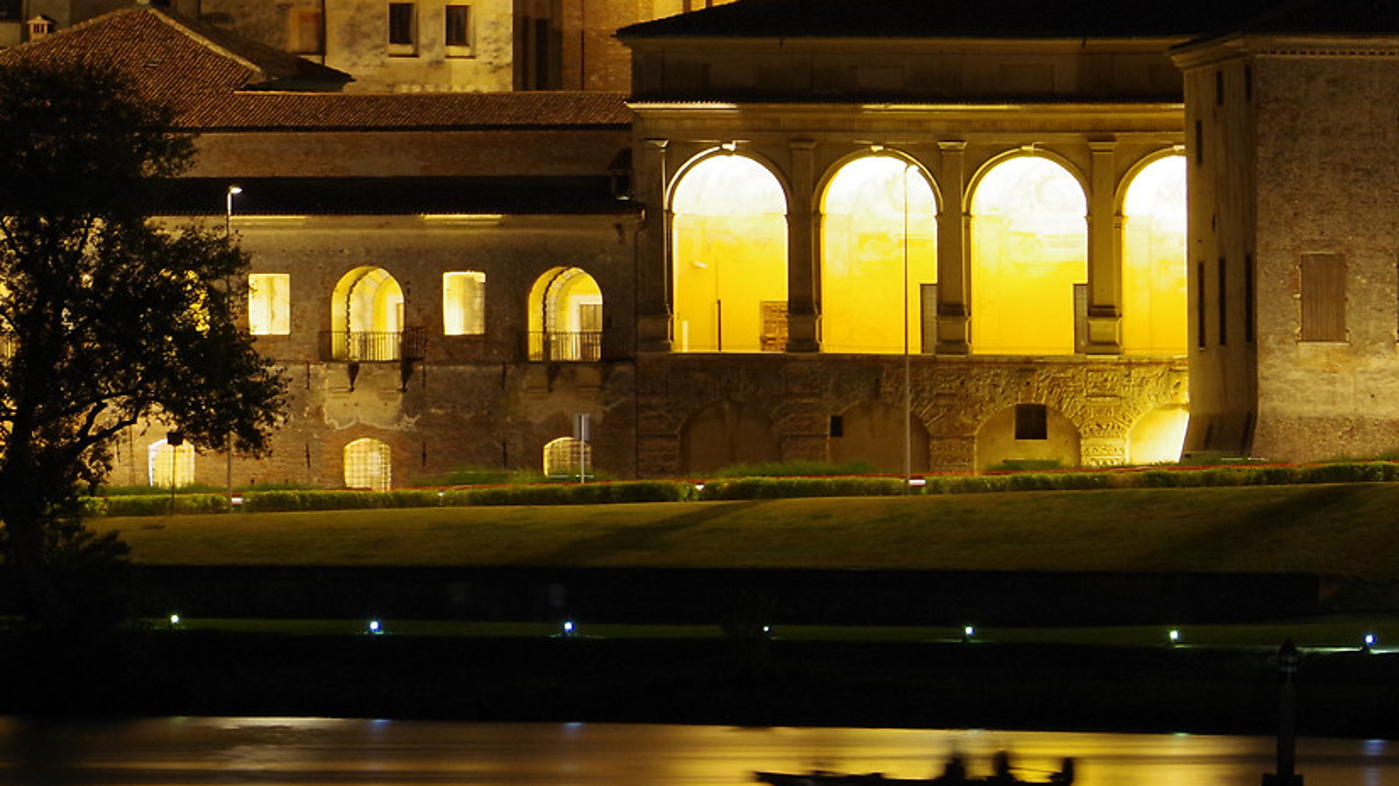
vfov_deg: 2.0
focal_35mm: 608
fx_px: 22552
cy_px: -121
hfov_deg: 3.5
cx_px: -362
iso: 800
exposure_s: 25
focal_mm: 200
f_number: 11
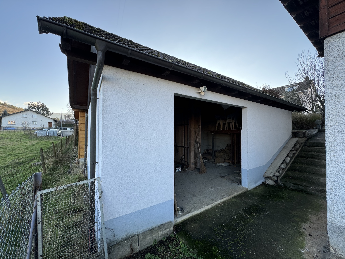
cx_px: 172
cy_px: 130
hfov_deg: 102.1
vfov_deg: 85.7
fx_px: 140
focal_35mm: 14
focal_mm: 2.22
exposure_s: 1/163
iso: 40
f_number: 2.2
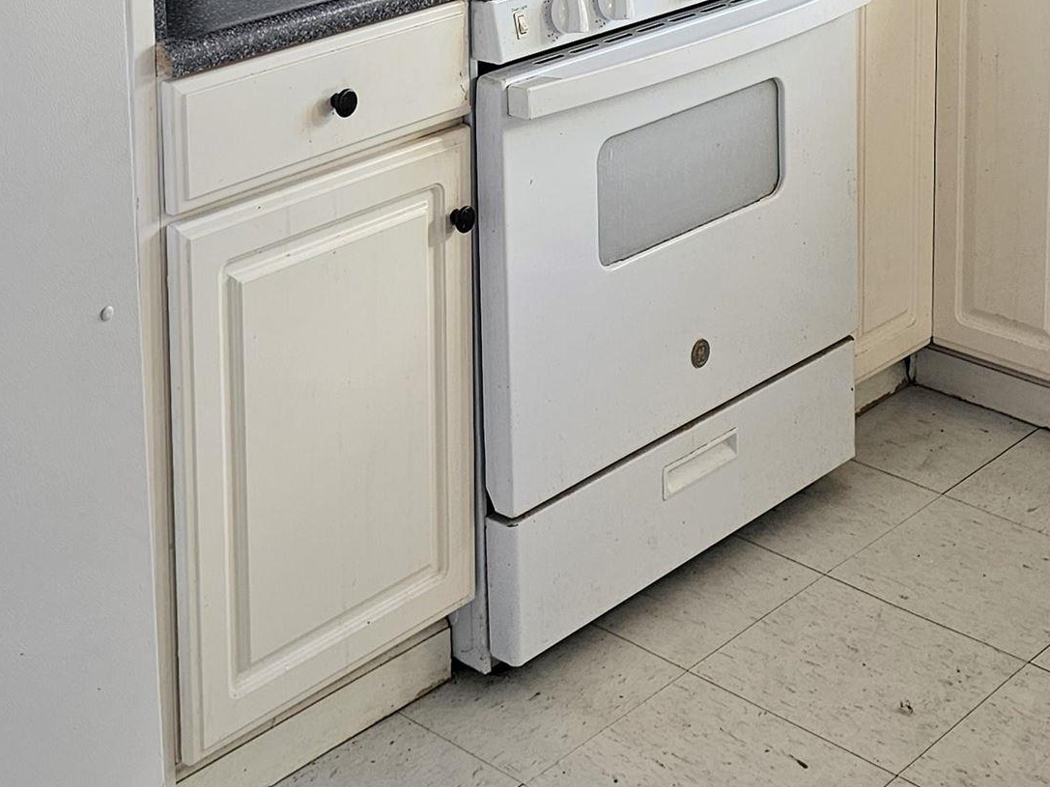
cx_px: 460
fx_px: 1971
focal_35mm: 65
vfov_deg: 20.8
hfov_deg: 29.8
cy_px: -196
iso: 160
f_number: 1.7
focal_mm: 6.3
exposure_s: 1/207
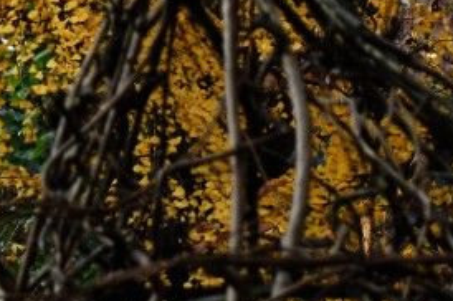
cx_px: -468
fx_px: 6812
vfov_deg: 2.5
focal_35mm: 542
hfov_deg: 3.8
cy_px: 77
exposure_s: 1/160
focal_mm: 106
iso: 400
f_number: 5.6
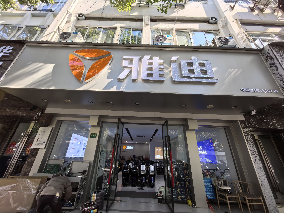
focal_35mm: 13
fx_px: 107
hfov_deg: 106.2
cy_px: 106
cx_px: 142
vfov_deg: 89.9
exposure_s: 1/208
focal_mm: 1.76
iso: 50
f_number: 2.2
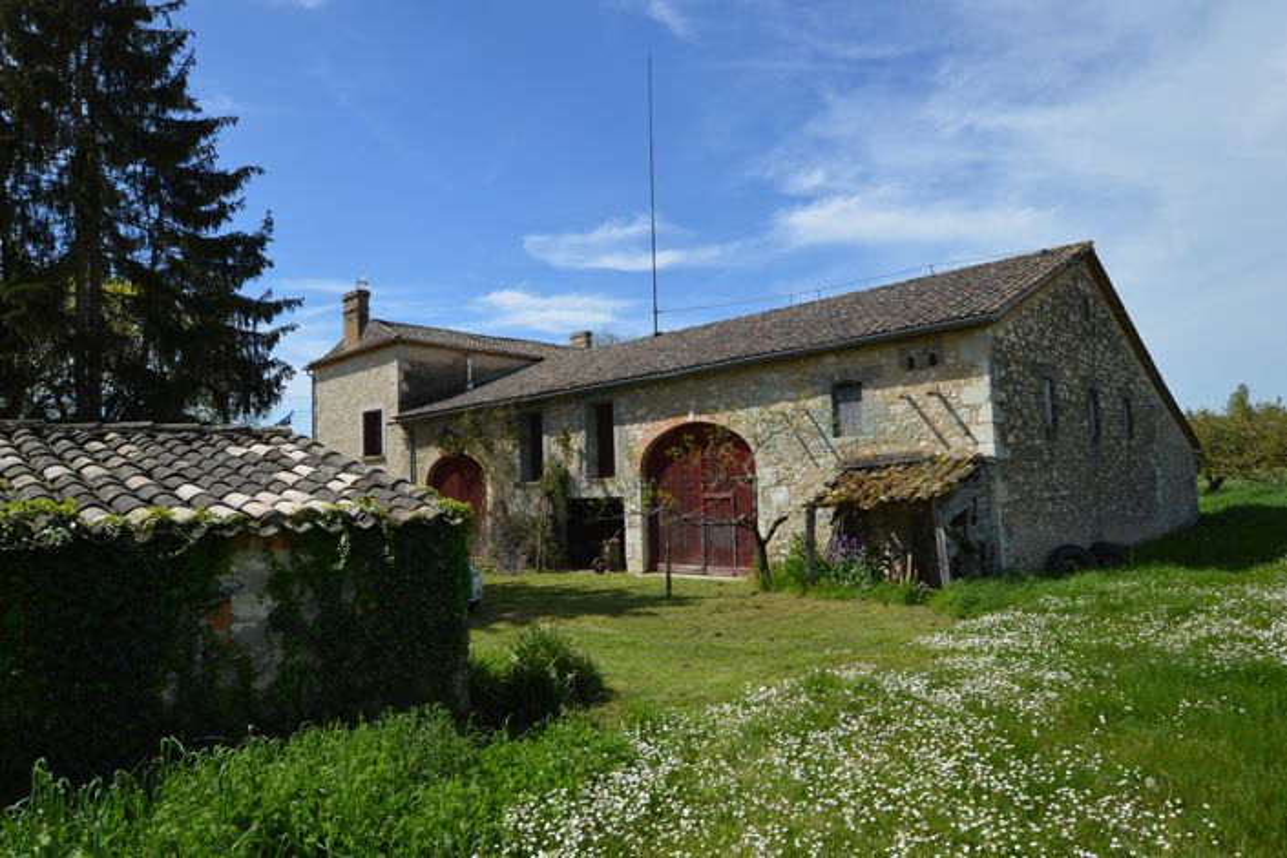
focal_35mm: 21
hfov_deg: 81.2
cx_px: 644
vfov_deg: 59.5
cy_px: 429
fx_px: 751
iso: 100
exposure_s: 1/250
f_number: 8
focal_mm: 14
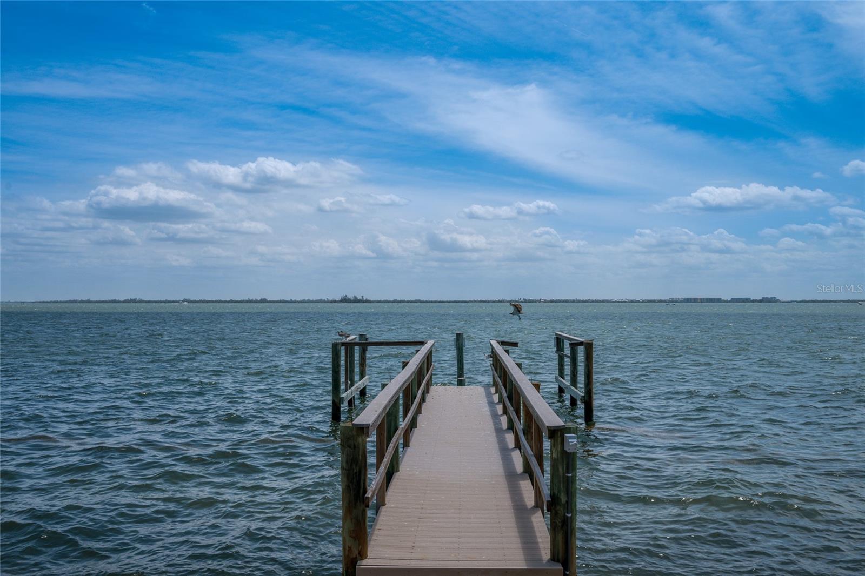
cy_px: 288
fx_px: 721
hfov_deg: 61.9
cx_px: 432
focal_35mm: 30
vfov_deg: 43.6
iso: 100
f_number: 9
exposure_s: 1/640
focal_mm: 30
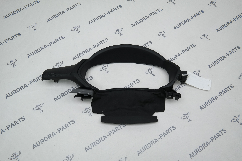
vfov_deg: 36.9
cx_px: 121
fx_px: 242
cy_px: 80
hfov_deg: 53.1
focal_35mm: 36
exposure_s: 1/100
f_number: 4
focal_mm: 24
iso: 200
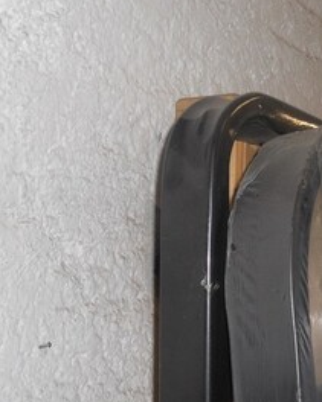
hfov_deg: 24.7
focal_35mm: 60
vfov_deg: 31.3
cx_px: 287
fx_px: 715
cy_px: 254
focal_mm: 4.9
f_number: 3.2
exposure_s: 1/25
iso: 80
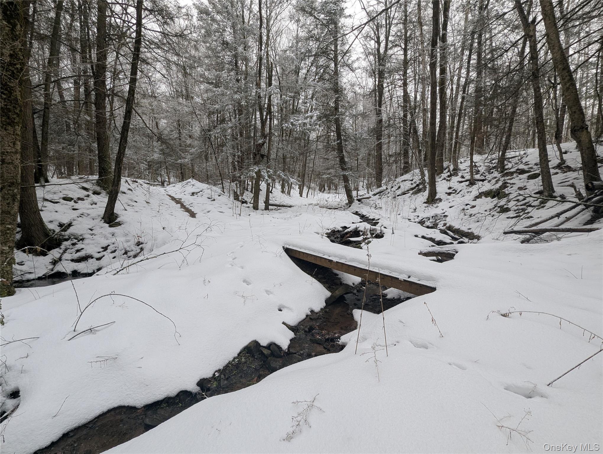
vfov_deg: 90.1
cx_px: 302
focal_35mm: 13
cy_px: 227
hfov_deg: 106.1
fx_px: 227
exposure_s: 1/152
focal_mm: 1.95
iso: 50
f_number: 2.2
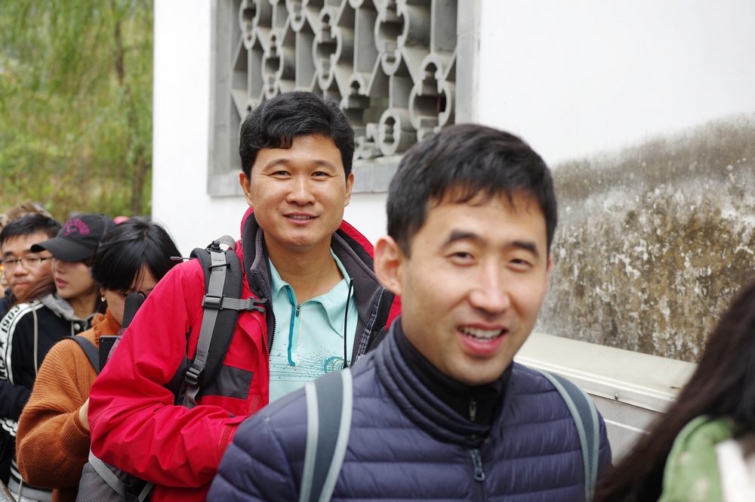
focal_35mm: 52
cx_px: 378
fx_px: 1089
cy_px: 251
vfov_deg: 25.9
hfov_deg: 38.2
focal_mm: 35
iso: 160
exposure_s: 1/250
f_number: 2.8
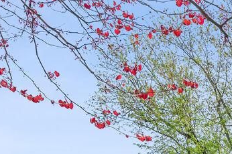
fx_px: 515
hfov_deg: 21.4
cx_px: 346
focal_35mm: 80
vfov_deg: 14.3
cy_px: 307
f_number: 8
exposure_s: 1/160
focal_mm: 16
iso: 400
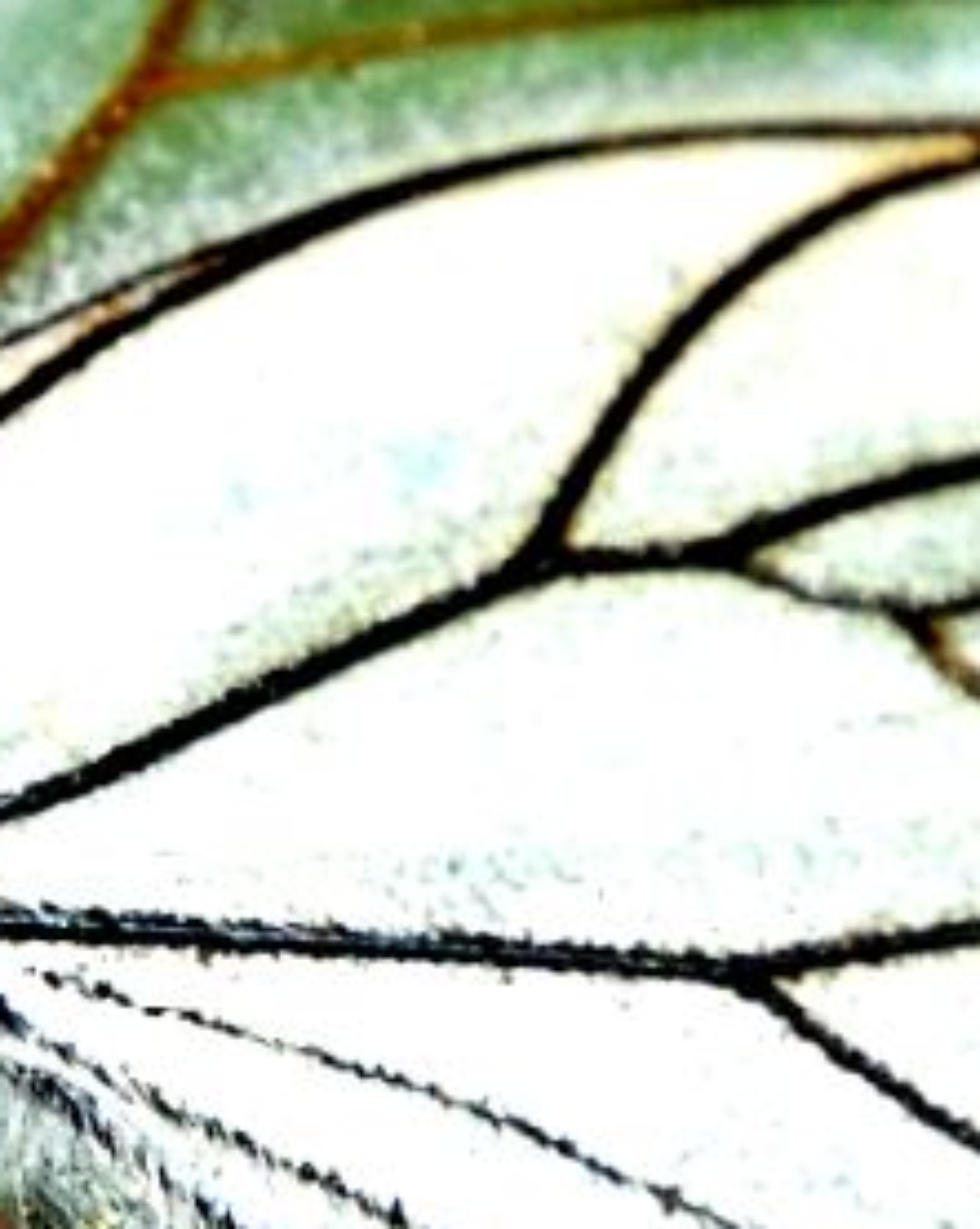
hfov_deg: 1.1
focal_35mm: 1407
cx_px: 208
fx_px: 51113
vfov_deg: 1.4
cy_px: 701
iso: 400
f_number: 8
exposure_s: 1/1000
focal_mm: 135
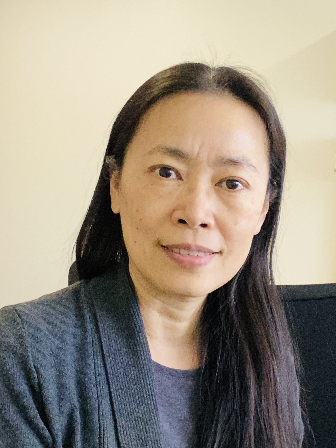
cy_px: 224
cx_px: 168
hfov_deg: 46.8
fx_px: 388
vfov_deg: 60.0
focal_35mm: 30
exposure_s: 1/36
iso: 400
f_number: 2.2
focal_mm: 2.71
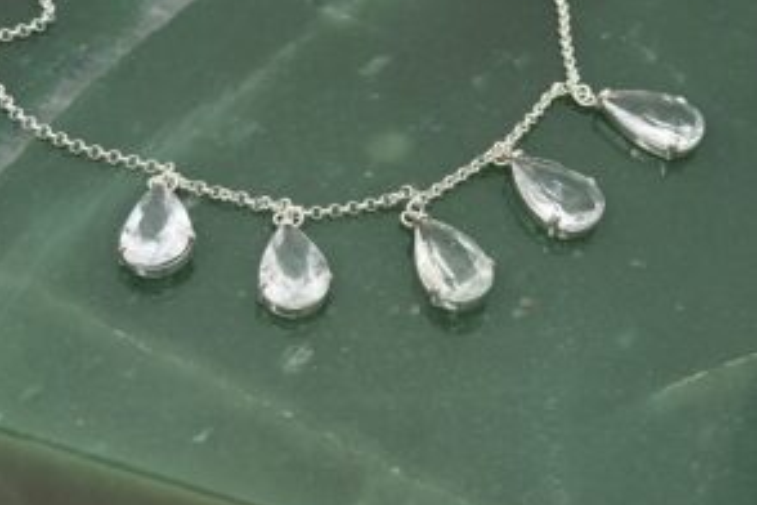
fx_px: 1430
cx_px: 373
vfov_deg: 19.7
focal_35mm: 68
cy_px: 59
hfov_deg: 29.7
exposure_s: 1/215
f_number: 1.78
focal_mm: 6.86
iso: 80
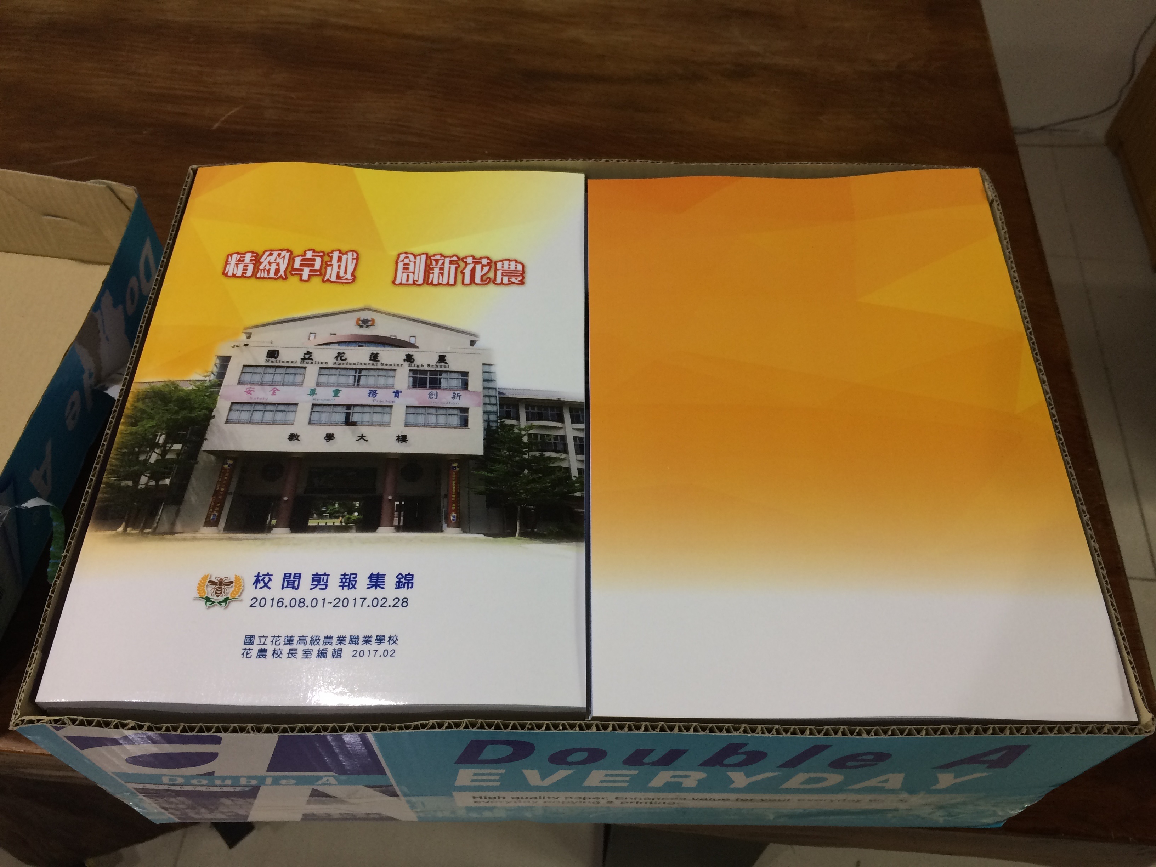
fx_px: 968
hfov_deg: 61.7
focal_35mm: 29
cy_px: 434
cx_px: 578
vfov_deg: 48.2
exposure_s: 1/40
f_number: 2.2
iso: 32
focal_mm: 4.15
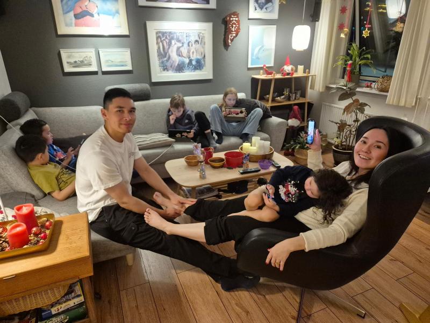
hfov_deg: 73.9
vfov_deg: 58.9
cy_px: 162
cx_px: 215
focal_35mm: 23
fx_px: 286
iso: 1250
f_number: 1.8
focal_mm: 5.4
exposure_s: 1/100
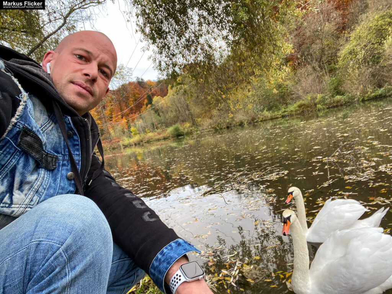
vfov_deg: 58.9
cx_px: 196
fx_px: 260
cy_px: 147
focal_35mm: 23
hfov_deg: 73.9
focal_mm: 2.71
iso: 125
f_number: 2.2
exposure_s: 1/60
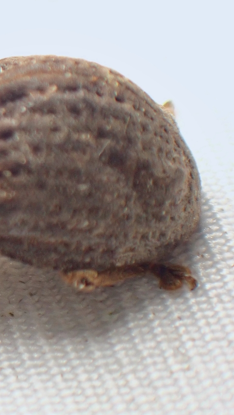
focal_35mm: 146
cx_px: -37
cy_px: 207
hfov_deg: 8.2
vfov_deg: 14.7
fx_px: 1610
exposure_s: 1/100
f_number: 14
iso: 250
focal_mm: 18
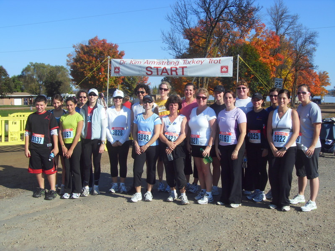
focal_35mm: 39
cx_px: 168
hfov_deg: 47.9
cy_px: 126
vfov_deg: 36.8
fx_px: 377
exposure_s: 1/350
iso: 80
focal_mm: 6.6
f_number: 6.2
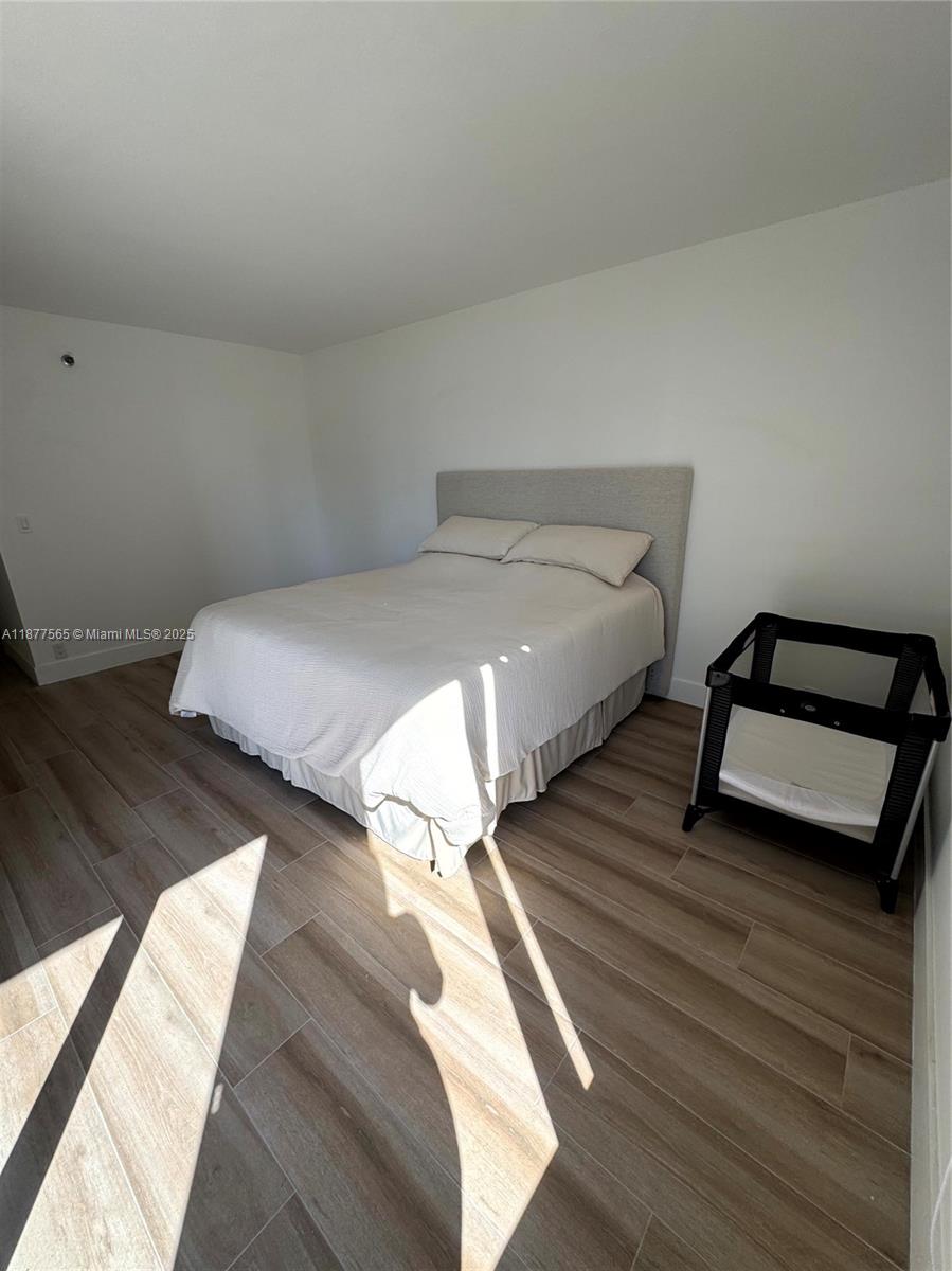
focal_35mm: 14
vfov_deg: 102.1
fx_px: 514
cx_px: 476
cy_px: 636
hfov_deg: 85.6
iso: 40
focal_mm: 2.22
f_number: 2.2
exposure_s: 1/258
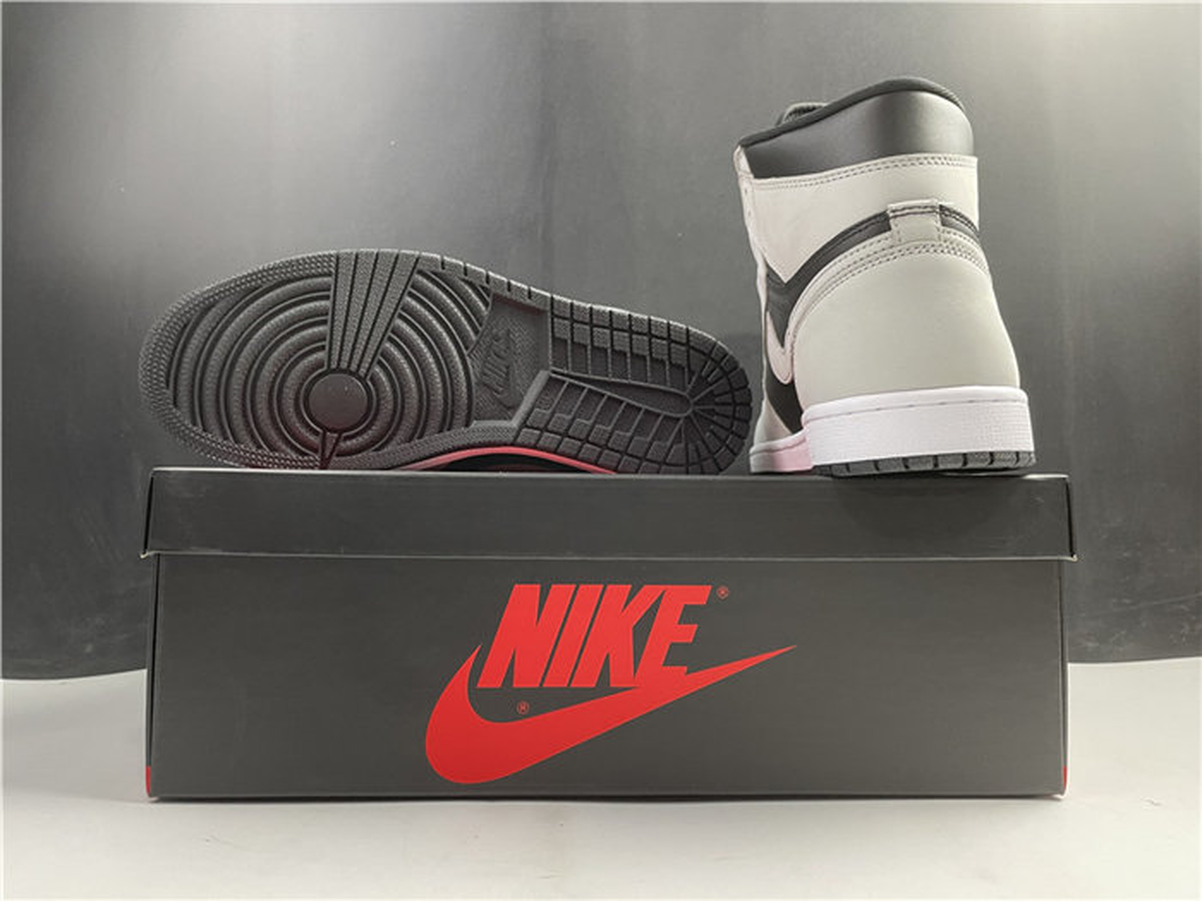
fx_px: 903
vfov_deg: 53.1
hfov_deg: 67.3
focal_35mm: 26
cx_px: 601
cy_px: 450
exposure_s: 1/60
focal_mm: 4.2
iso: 160
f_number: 1.6
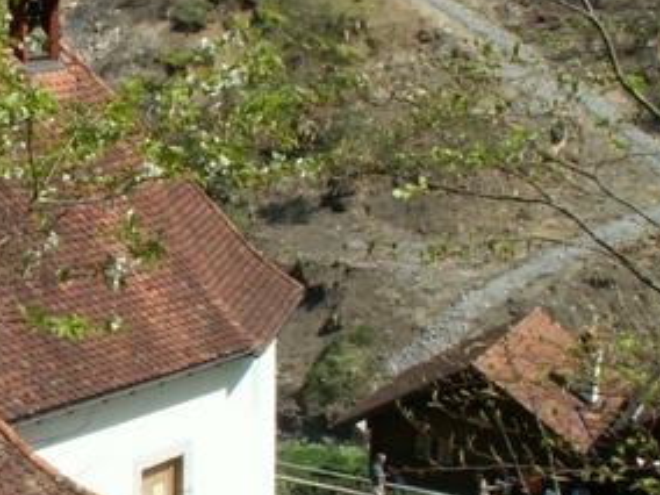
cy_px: 288
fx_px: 1506
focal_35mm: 79
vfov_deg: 18.6
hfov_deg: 23.6
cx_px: -16
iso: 50
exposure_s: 1/125
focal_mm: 5.86
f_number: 8
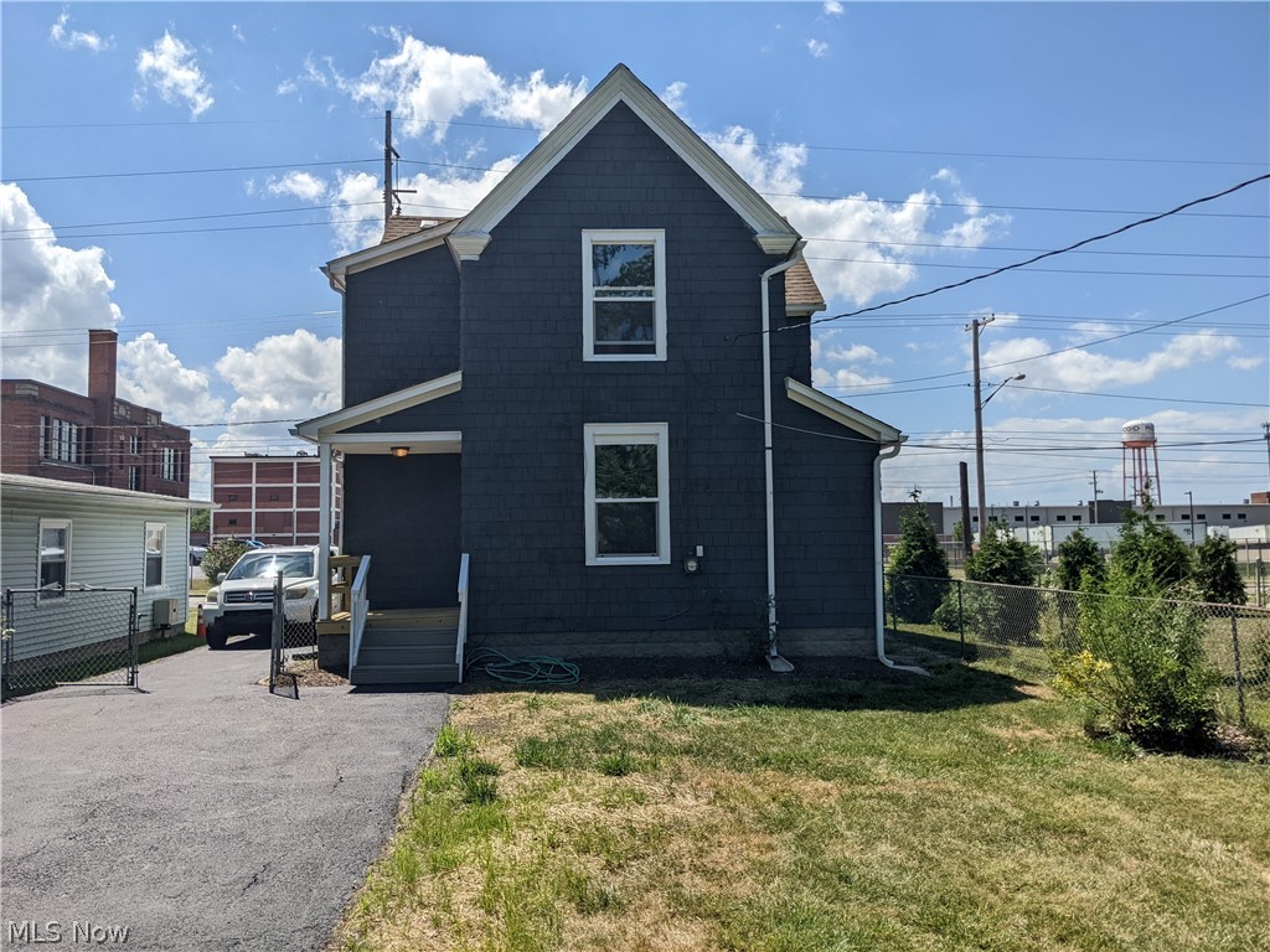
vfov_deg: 51.4
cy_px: 476
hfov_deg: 65.3
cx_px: 635
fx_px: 991
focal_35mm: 27
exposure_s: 1/5882
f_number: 1.73
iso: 51
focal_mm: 4.38
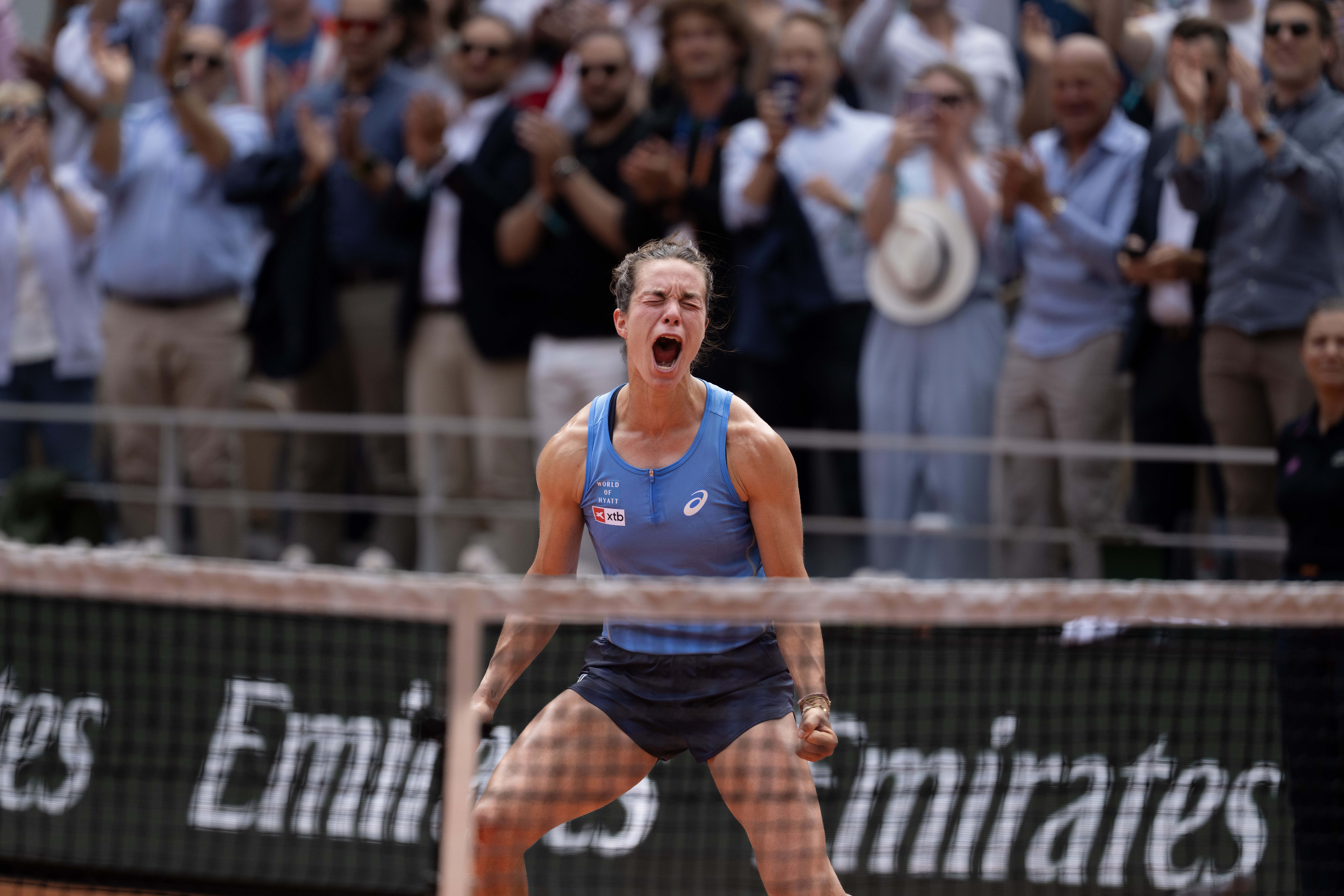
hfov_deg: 4.9
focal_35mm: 420
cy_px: 448
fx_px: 15679
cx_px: 672
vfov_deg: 3.3
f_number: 4
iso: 800
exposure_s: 1/2000
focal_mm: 420
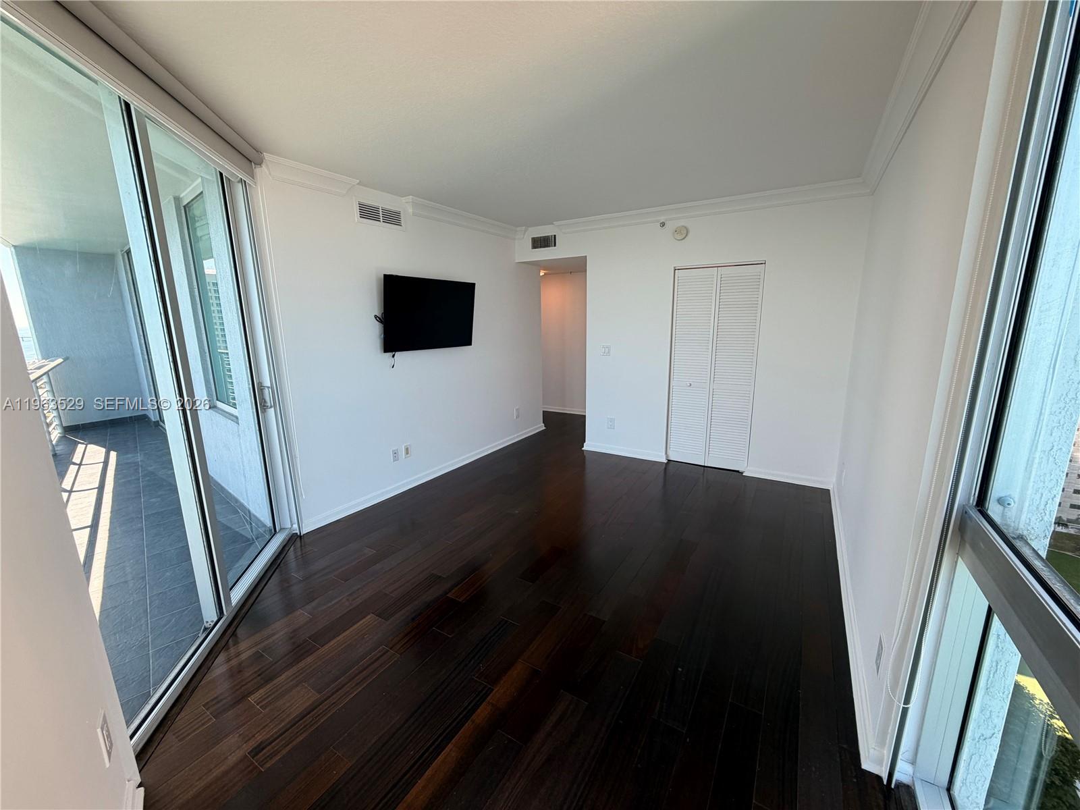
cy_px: 405
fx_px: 437
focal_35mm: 14
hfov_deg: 102.1
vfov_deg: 85.7
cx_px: 540
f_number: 2.2
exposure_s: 1/149
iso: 40
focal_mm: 2.22
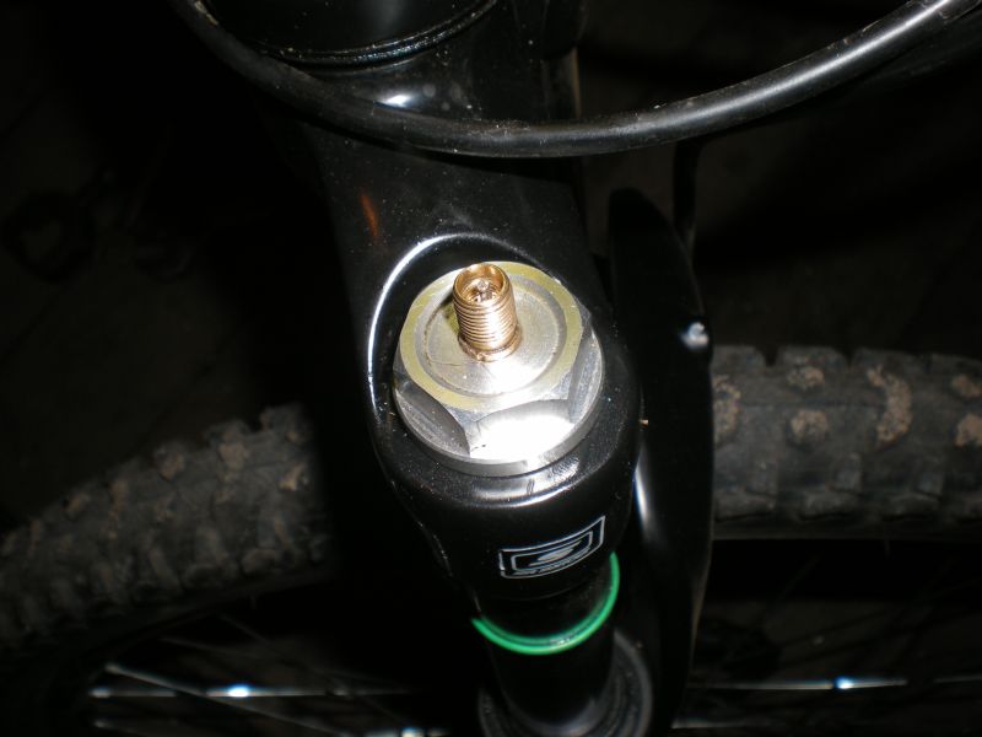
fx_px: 1078
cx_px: 491
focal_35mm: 38
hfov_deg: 49.0
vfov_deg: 37.7
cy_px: 368
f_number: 4.6
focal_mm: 6.3
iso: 64
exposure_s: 1/60
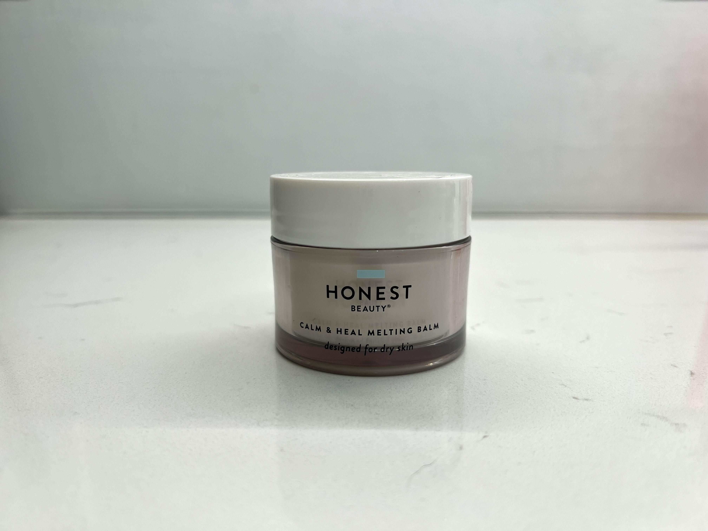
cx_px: 354
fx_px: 532
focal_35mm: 26
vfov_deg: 53.1
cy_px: 266
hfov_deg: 67.3
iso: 80
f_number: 1.5
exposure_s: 1/120
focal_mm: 5.7
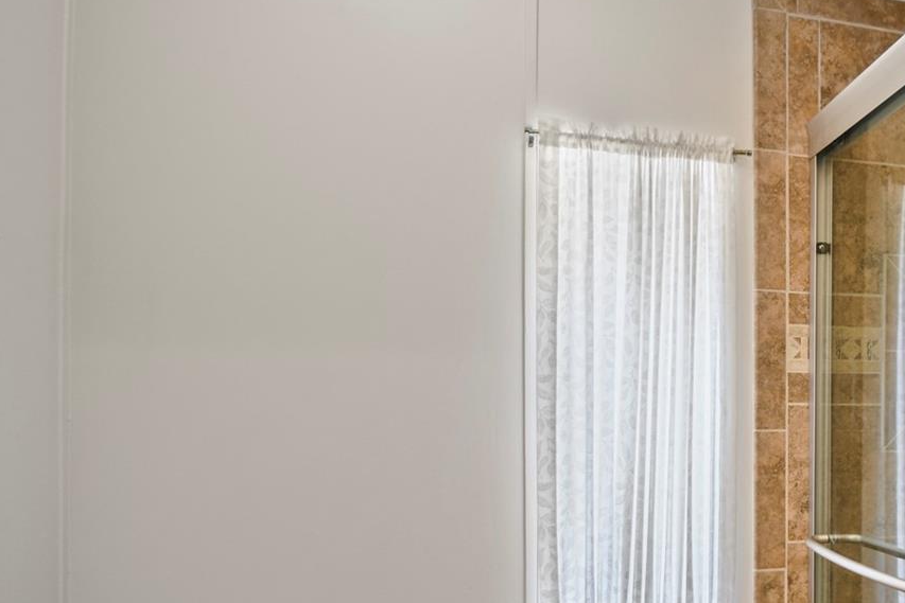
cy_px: 415
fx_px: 754
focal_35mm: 30
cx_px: 812
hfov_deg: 54.2
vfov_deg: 42.9
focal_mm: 11
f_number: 2.8
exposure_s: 1/6
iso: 100
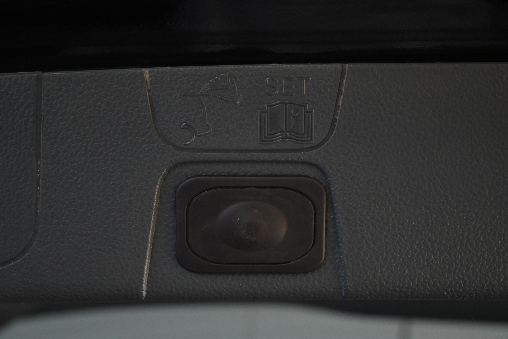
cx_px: 254
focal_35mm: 64
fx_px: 910
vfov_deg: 21.1
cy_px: 170
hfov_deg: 31.2
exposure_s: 1/60
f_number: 6
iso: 4500
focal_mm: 43
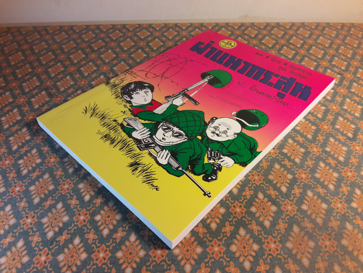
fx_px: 294
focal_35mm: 28
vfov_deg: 49.7
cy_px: 136
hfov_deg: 63.4
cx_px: 182
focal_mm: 3.7
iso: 50
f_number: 1.9
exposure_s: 1/33
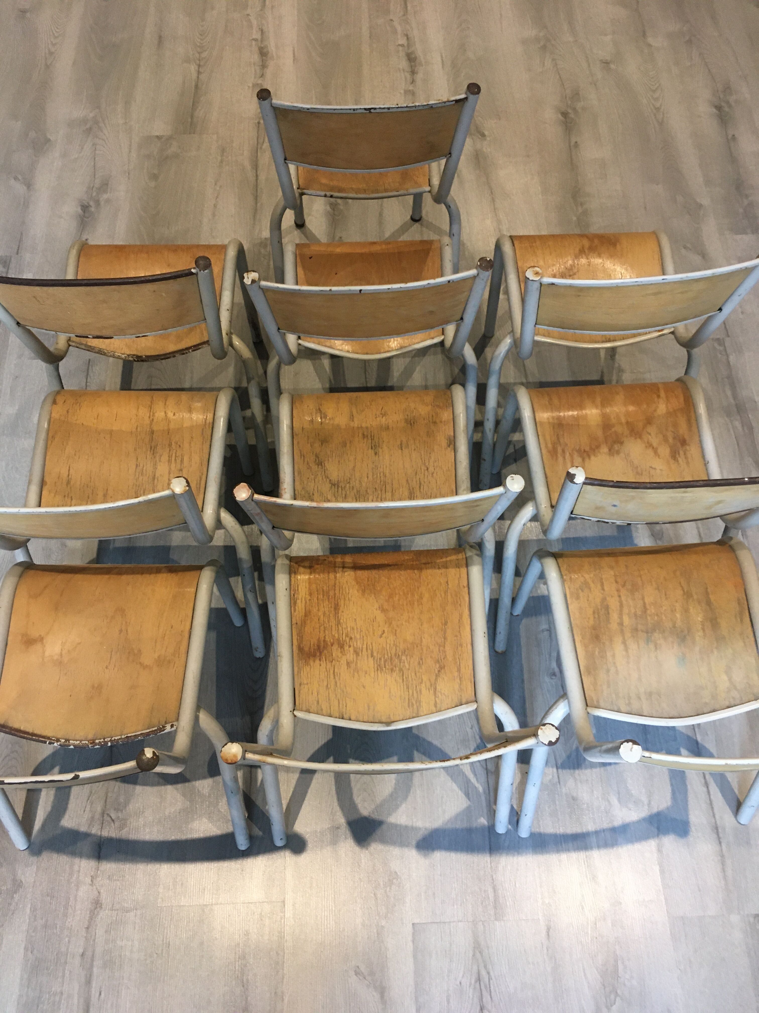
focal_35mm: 29
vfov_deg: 61.7
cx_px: 380
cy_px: 506
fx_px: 848
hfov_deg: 48.2
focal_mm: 4.15
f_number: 2.2
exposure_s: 1/33
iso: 160
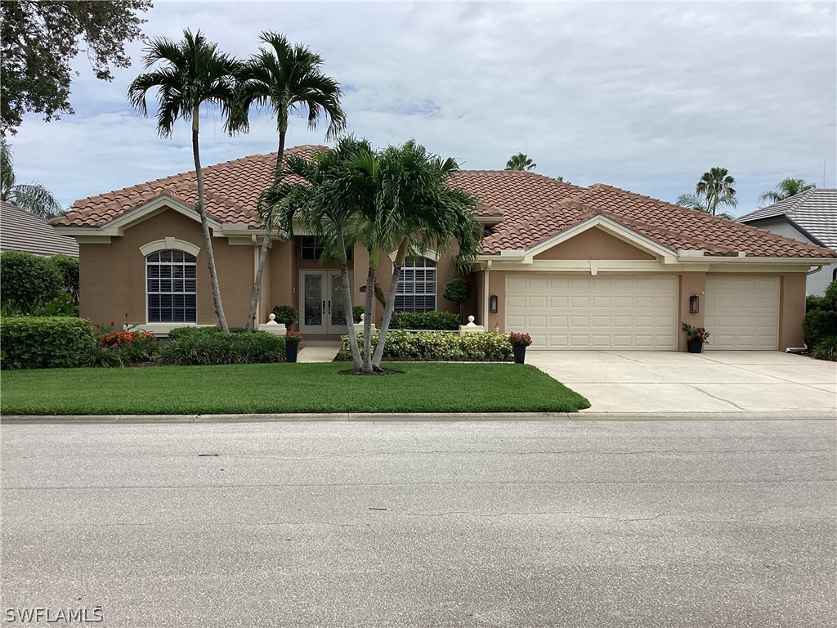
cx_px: 418
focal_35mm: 31
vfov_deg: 45.4
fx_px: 750
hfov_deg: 58.4
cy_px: 314
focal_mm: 3.3
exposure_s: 1/1664
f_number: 2.4
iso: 25
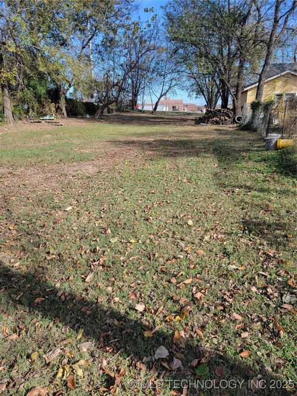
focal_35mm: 24
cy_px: 198
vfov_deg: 71.6
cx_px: 148
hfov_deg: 56.8
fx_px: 275
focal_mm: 6.7
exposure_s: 1/424
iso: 16
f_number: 1.8
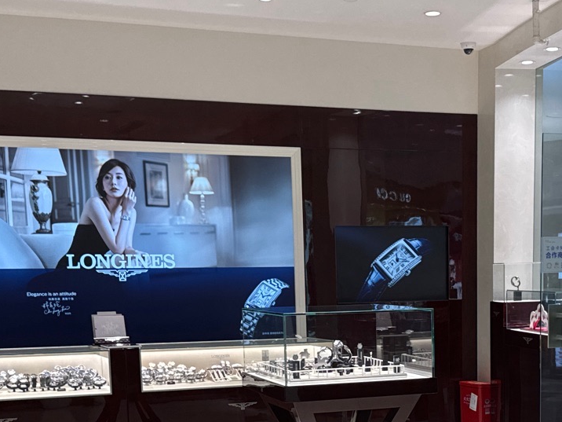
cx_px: 386
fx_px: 1088
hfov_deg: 28.7
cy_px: 434
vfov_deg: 21.1
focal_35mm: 67
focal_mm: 6.86
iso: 50
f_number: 1.78
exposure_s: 1/116
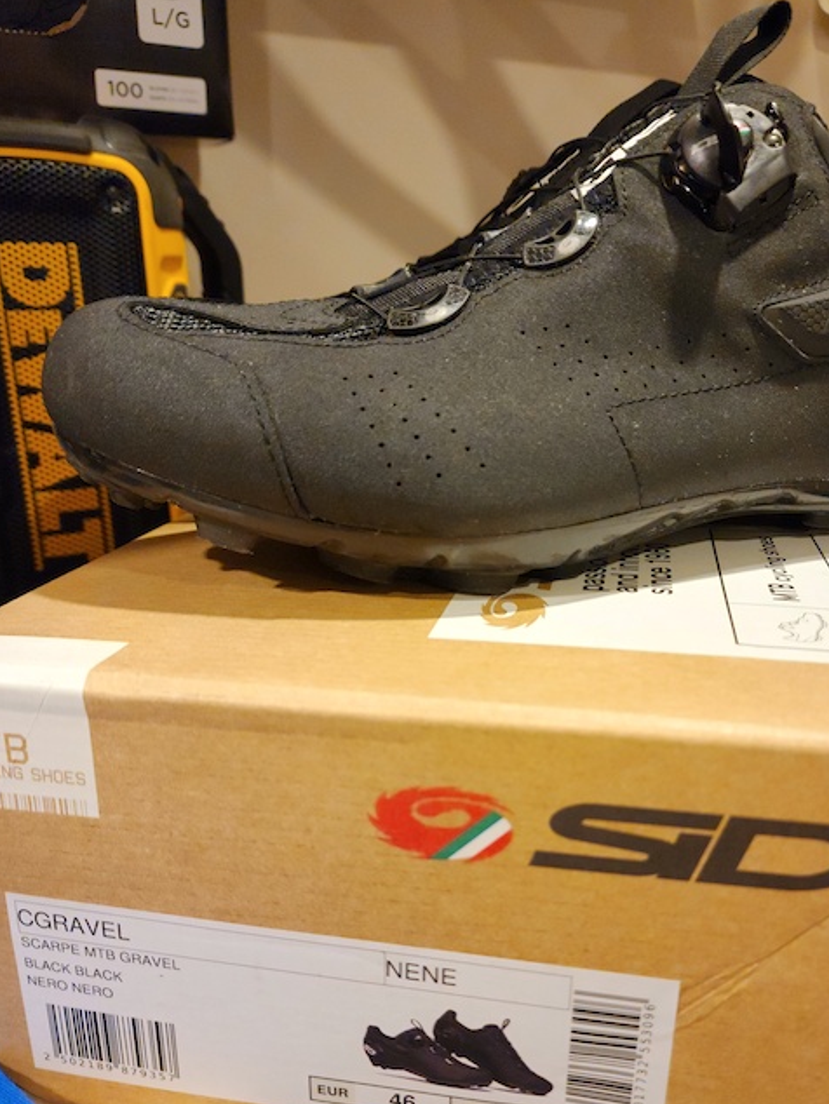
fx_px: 925
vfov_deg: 61.2
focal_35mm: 29
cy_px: 650
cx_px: 502
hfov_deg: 47.9
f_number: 1.8
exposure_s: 1/40
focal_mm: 6.4
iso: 250
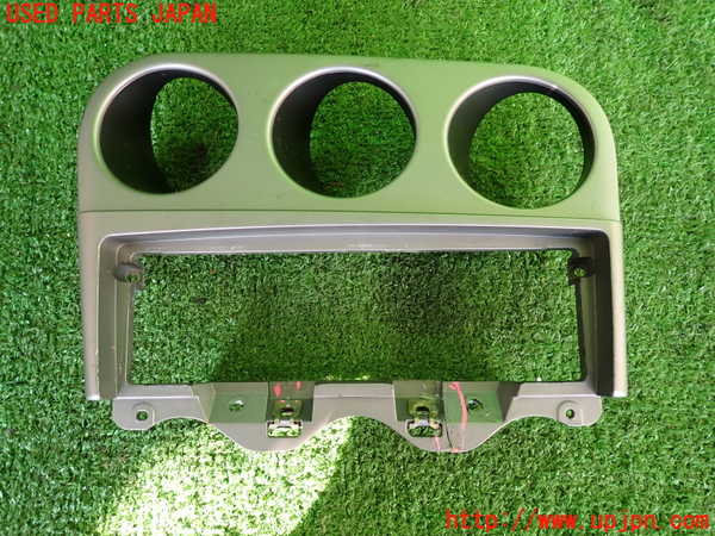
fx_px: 516
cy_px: 268
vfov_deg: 54.9
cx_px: 358
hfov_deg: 69.4
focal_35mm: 25
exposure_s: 1/60
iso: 125
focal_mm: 4.5
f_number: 2
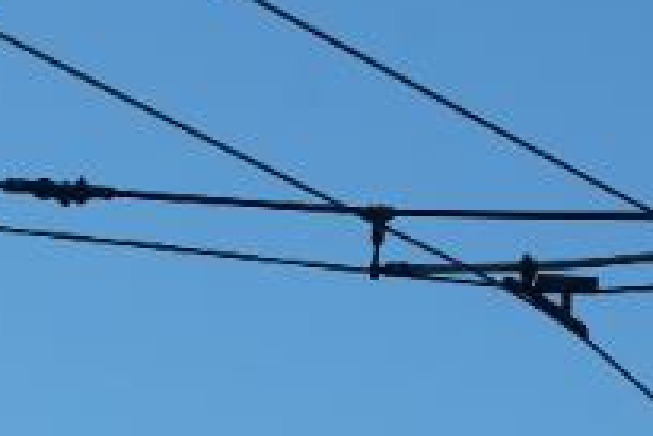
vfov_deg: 2.7
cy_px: 1165
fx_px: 9148
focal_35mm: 504
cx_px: -972
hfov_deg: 4.0
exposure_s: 1/400
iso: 250
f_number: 10
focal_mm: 69
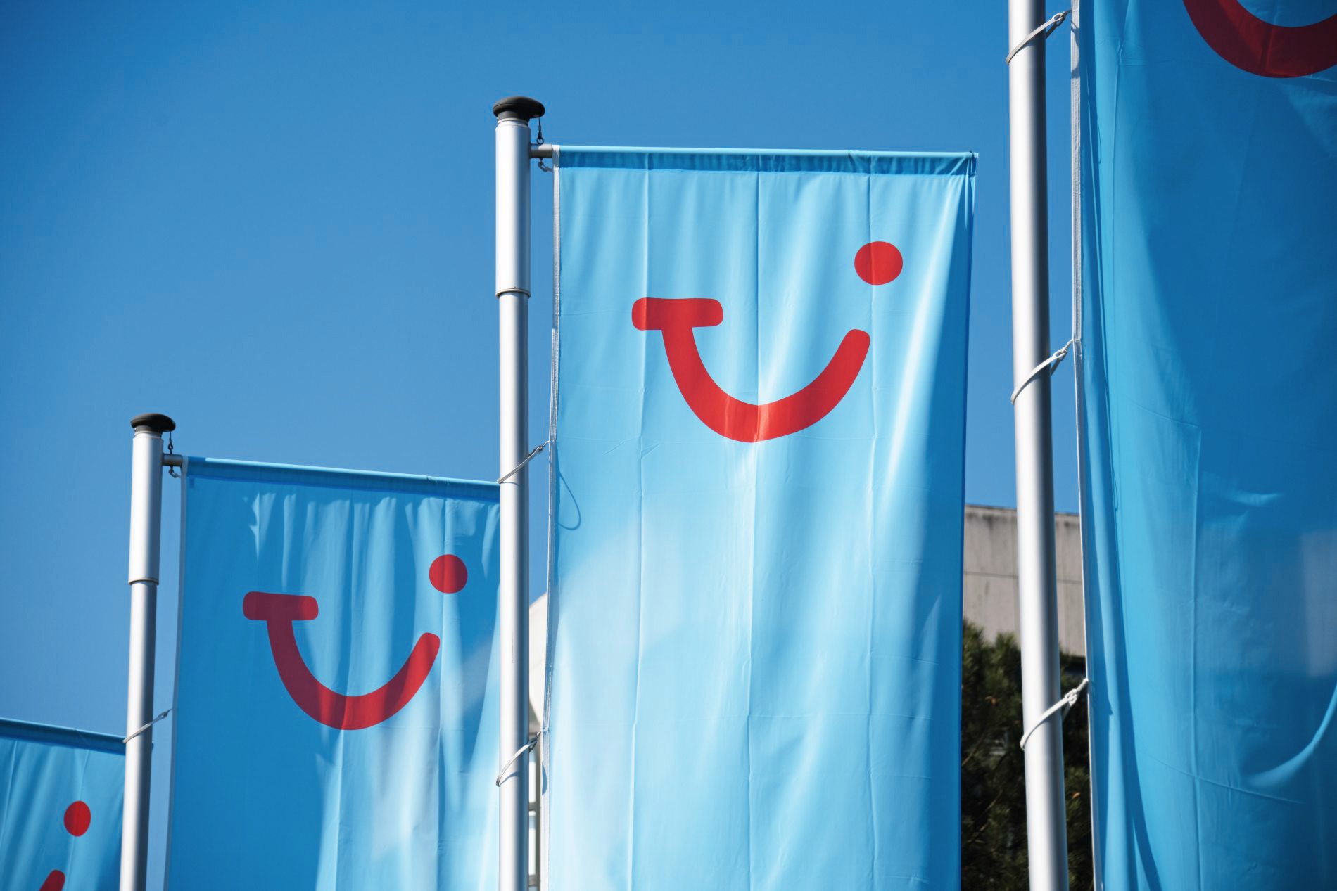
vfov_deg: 9.2
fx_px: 5571
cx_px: 668
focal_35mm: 150
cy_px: 446
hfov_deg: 13.7
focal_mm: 150
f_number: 6.3
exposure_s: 1/1600
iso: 125
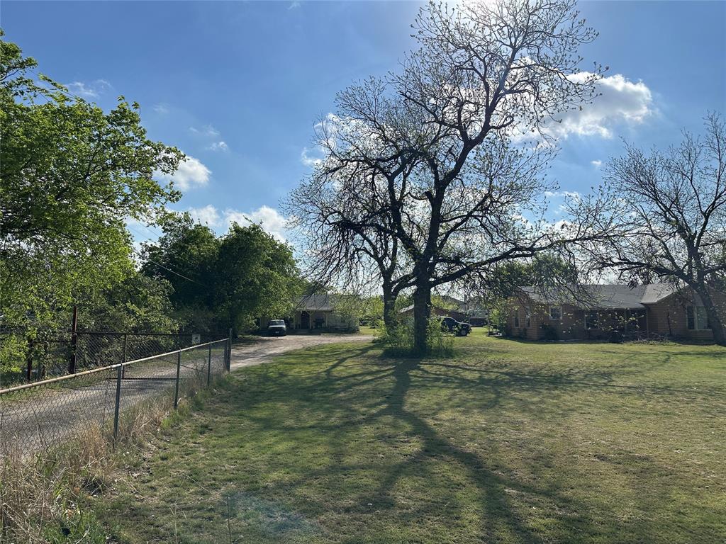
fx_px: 503
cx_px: 363
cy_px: 272
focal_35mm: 24
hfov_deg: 71.6
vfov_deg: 56.8
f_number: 1.78
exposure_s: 1/12048
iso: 80
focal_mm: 6.86
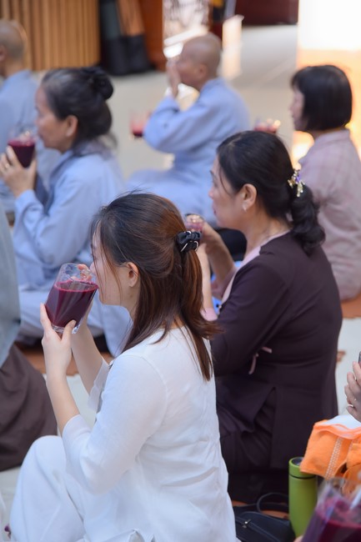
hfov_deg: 13.0
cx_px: 180
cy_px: 271
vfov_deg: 19.5
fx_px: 1580
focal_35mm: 105
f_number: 4
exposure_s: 1/100
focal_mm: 105
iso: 1250
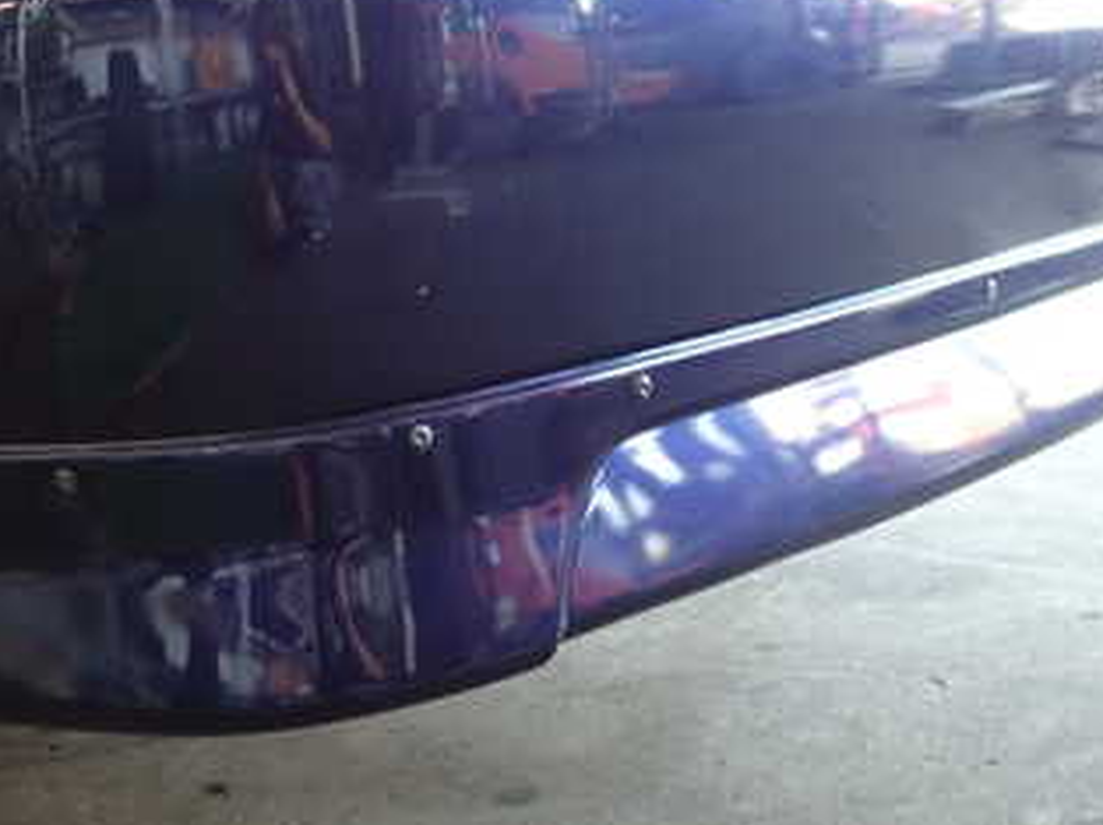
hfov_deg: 39.5
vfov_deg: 29.8
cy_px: 233
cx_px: 430
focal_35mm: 48
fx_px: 1528
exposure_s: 1/50
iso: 200
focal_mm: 4.5
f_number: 2
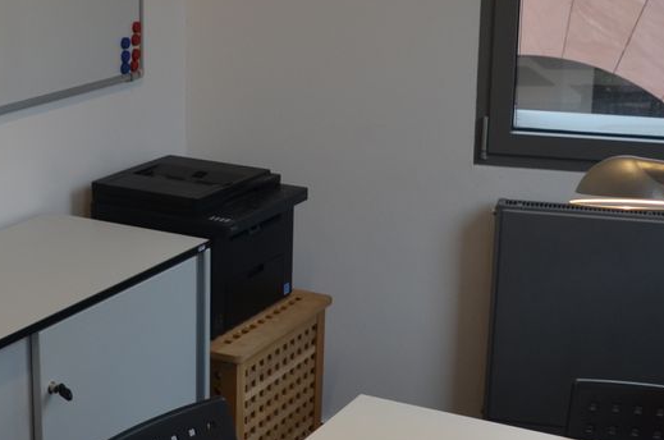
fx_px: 1362
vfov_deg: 18.3
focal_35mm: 74
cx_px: 171
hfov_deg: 27.0
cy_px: 160
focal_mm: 20
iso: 400
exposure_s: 1/125
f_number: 5.6
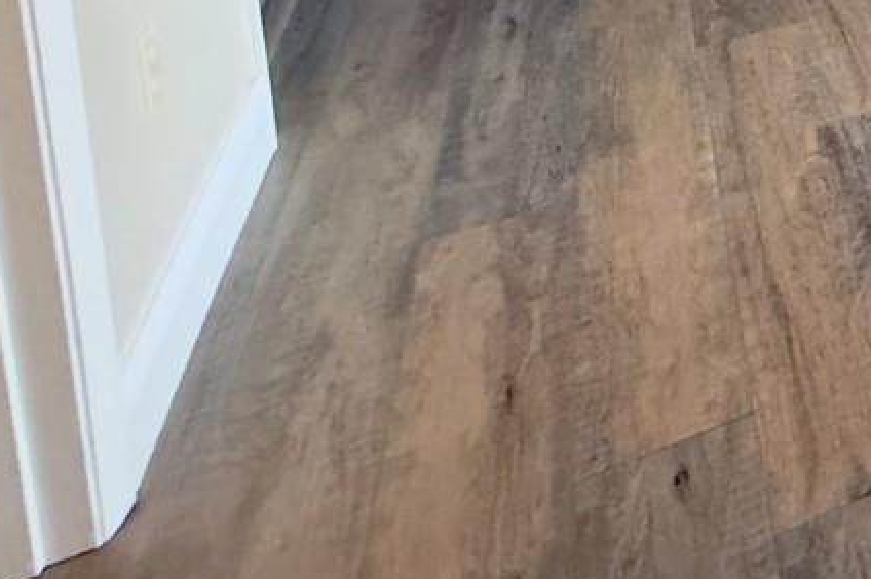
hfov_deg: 23.4
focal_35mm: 55
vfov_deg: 18.7
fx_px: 1330
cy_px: -478
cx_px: 1483
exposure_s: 1/60
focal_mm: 2.22
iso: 640
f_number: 2.2
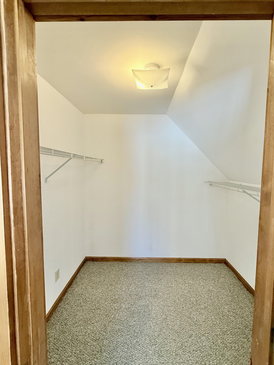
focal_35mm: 15
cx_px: 143
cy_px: 181
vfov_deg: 98.2
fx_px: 158
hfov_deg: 81.7
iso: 160
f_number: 2.2
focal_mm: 2.22
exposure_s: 1/120
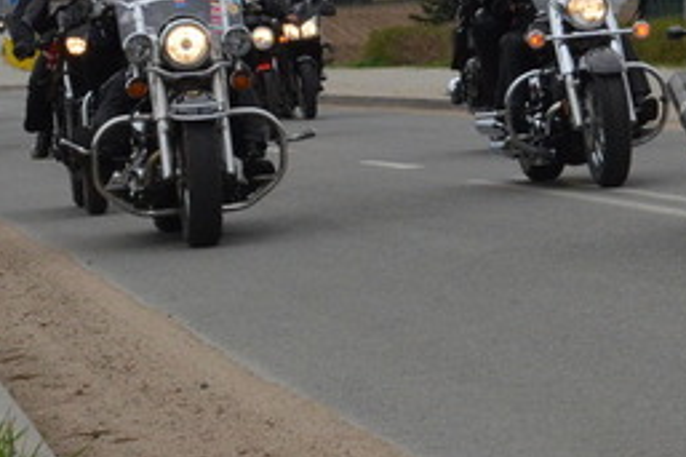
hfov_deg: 9.8
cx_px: 902
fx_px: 3942
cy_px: 43
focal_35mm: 207
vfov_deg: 6.6
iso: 1600
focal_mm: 50
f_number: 14
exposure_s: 1/800
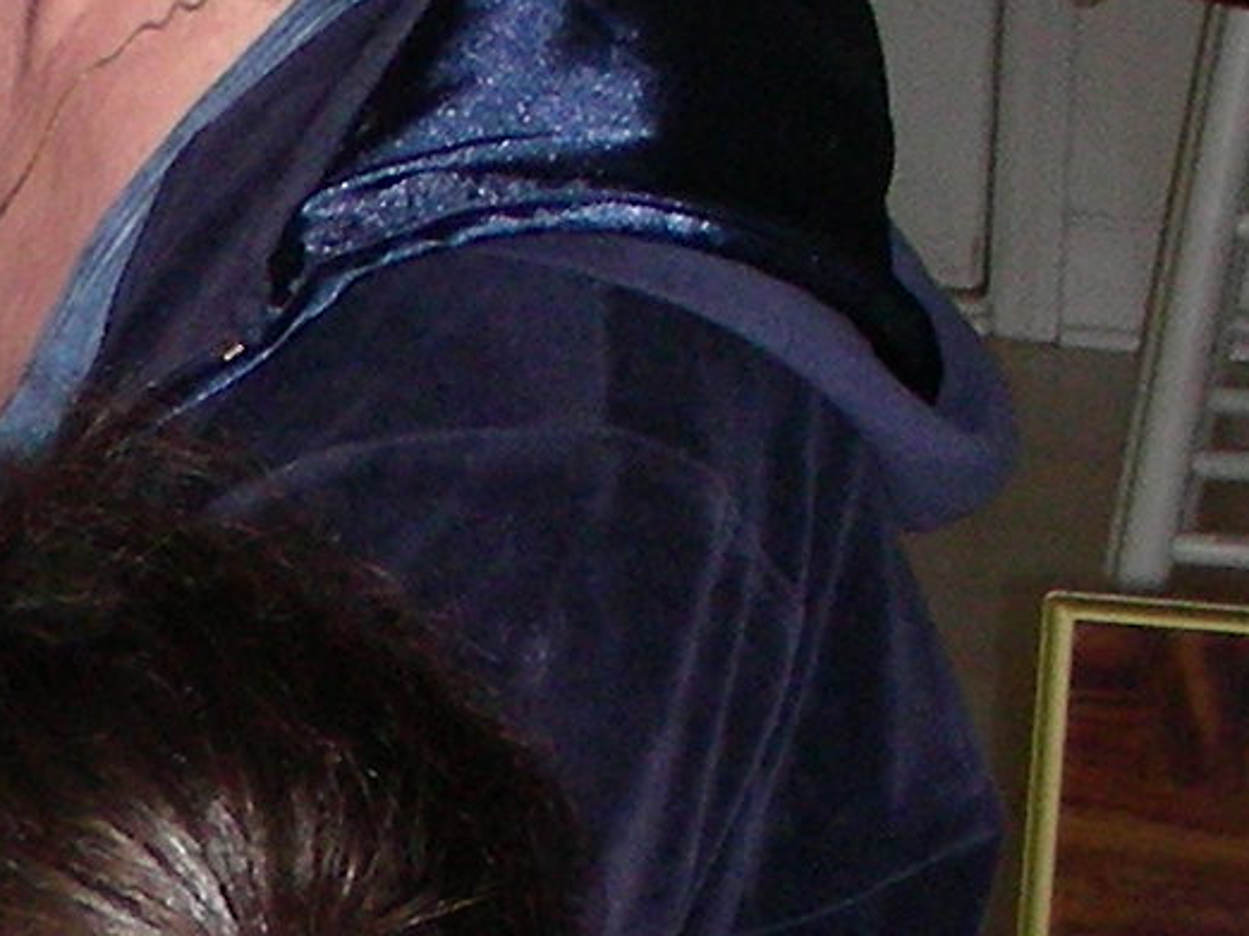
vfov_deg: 7.2
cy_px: 1051
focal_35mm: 205
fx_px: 7393
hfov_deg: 9.5
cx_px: -328
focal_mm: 6.3
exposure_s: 1/60.1
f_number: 3.5
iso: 93
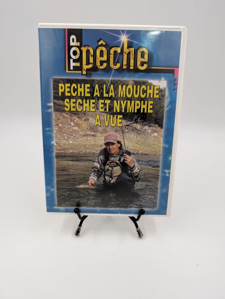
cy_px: 150
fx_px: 207
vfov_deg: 71.5
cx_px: 112
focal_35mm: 24
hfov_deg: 56.9
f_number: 1.68
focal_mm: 6.9
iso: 63
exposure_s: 1/47.7
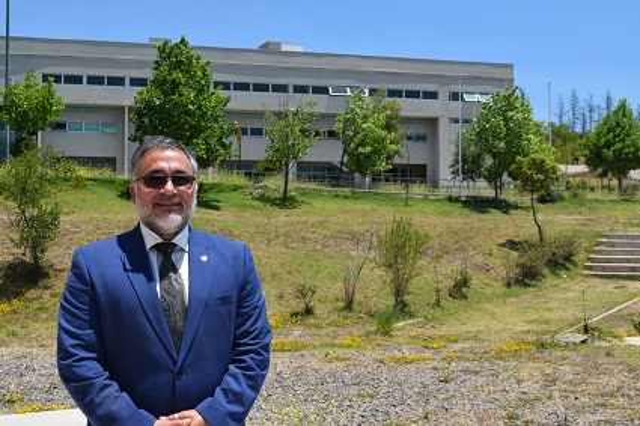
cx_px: 320
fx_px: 853
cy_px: 213
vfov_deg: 28.1
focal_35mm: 48
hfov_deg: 41.1
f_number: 10
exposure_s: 1/400
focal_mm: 32
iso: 200
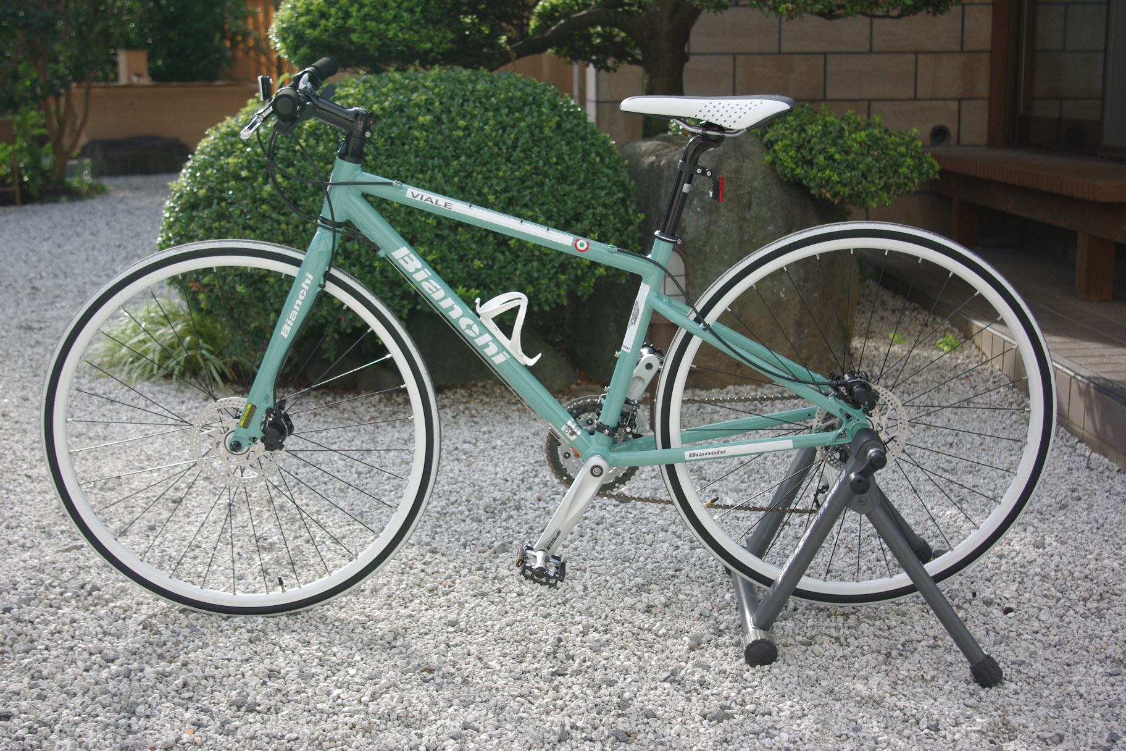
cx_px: 563
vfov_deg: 26.0
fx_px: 1626
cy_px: 376
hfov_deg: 38.2
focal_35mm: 52
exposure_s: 1/180
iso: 100
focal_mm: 35
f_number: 4.5
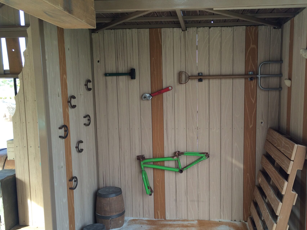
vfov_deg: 40.7
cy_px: 127
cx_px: 179
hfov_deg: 52.4
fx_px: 310
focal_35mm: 35
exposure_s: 1/120
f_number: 2.2
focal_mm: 4.15
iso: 40
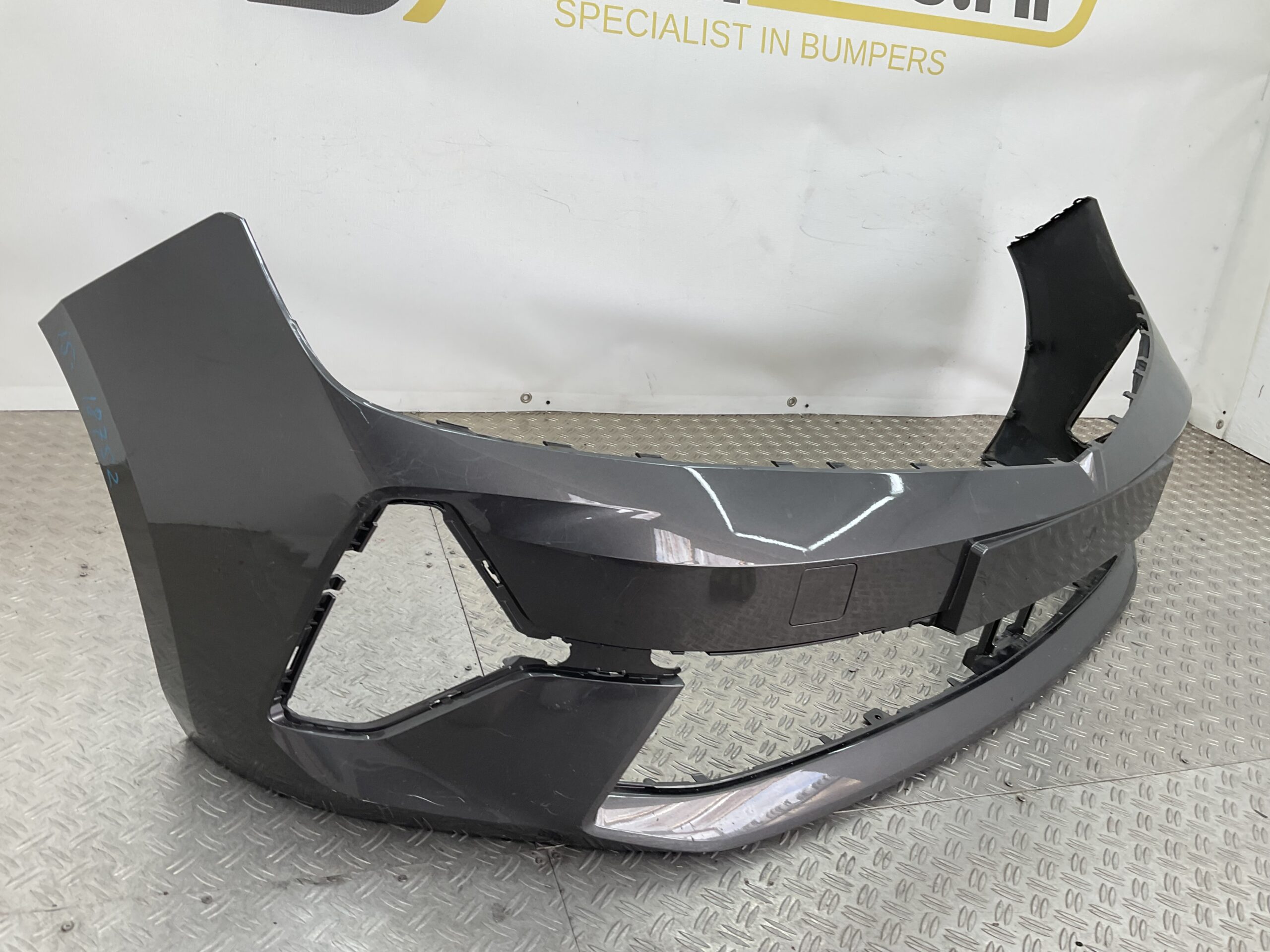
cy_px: 476
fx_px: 1064
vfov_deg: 48.2
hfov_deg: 61.7
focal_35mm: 29
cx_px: 635
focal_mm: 3
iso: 16
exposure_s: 1/113
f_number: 1.8
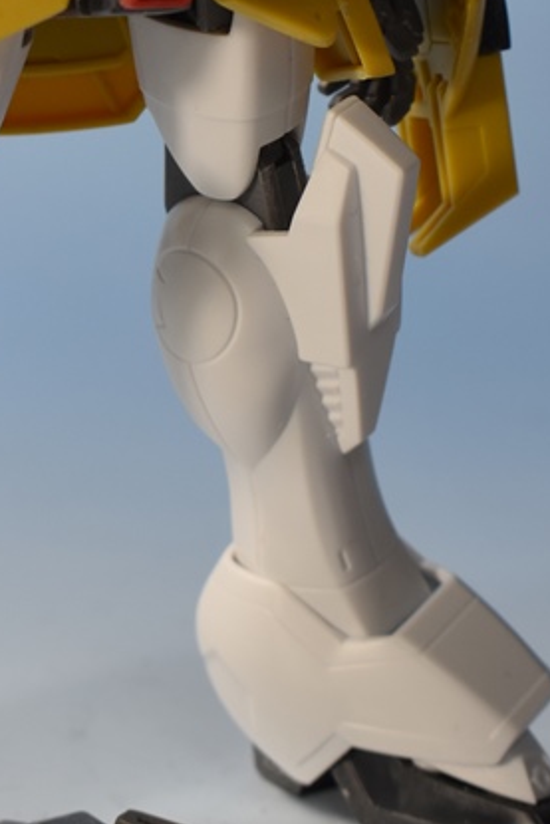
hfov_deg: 9.3
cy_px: 95
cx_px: 142
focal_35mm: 148
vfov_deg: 13.7
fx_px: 3389
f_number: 8
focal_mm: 40
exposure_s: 1/60
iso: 400
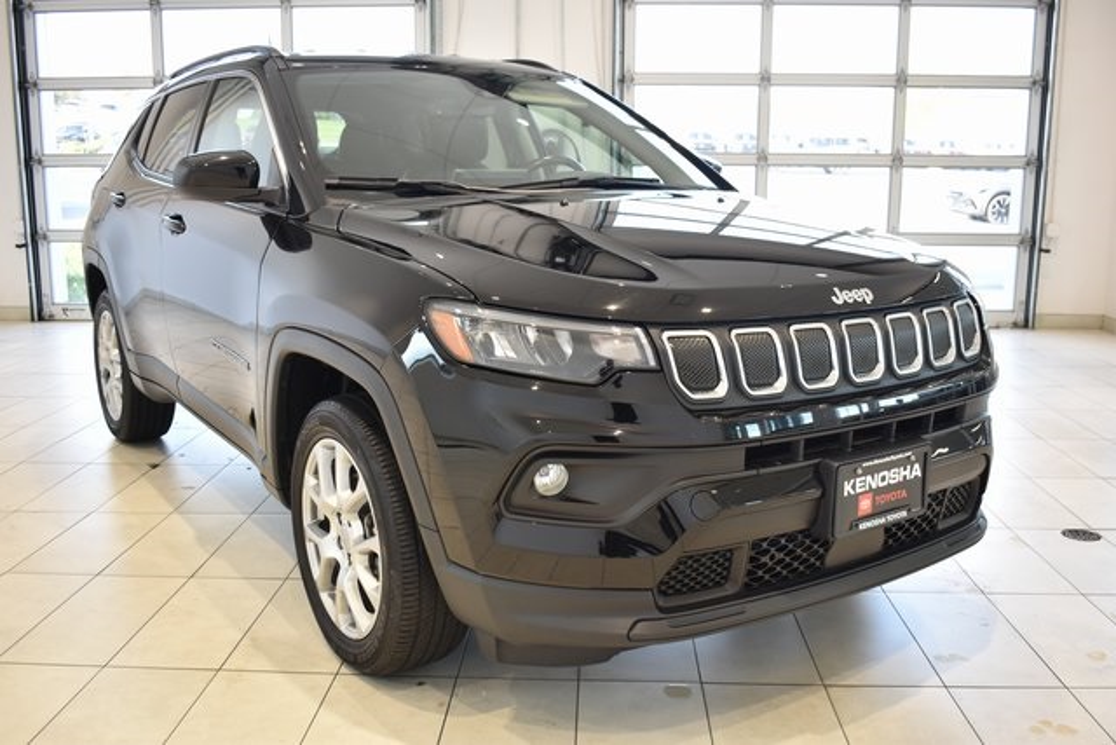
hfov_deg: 55.1
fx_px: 1070
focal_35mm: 34
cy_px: 372
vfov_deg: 38.4
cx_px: 558
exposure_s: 1/40
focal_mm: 23
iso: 250
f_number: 3.8
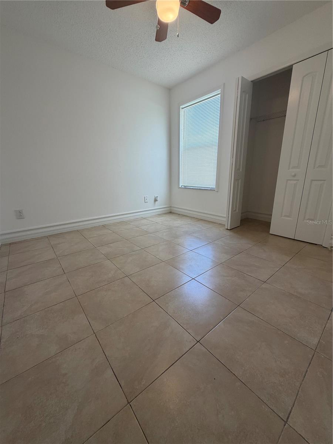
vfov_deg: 102.1
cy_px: 222
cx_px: 166
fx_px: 180
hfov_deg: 85.7
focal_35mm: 14
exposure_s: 1/120
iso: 125
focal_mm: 2.22
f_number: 2.2
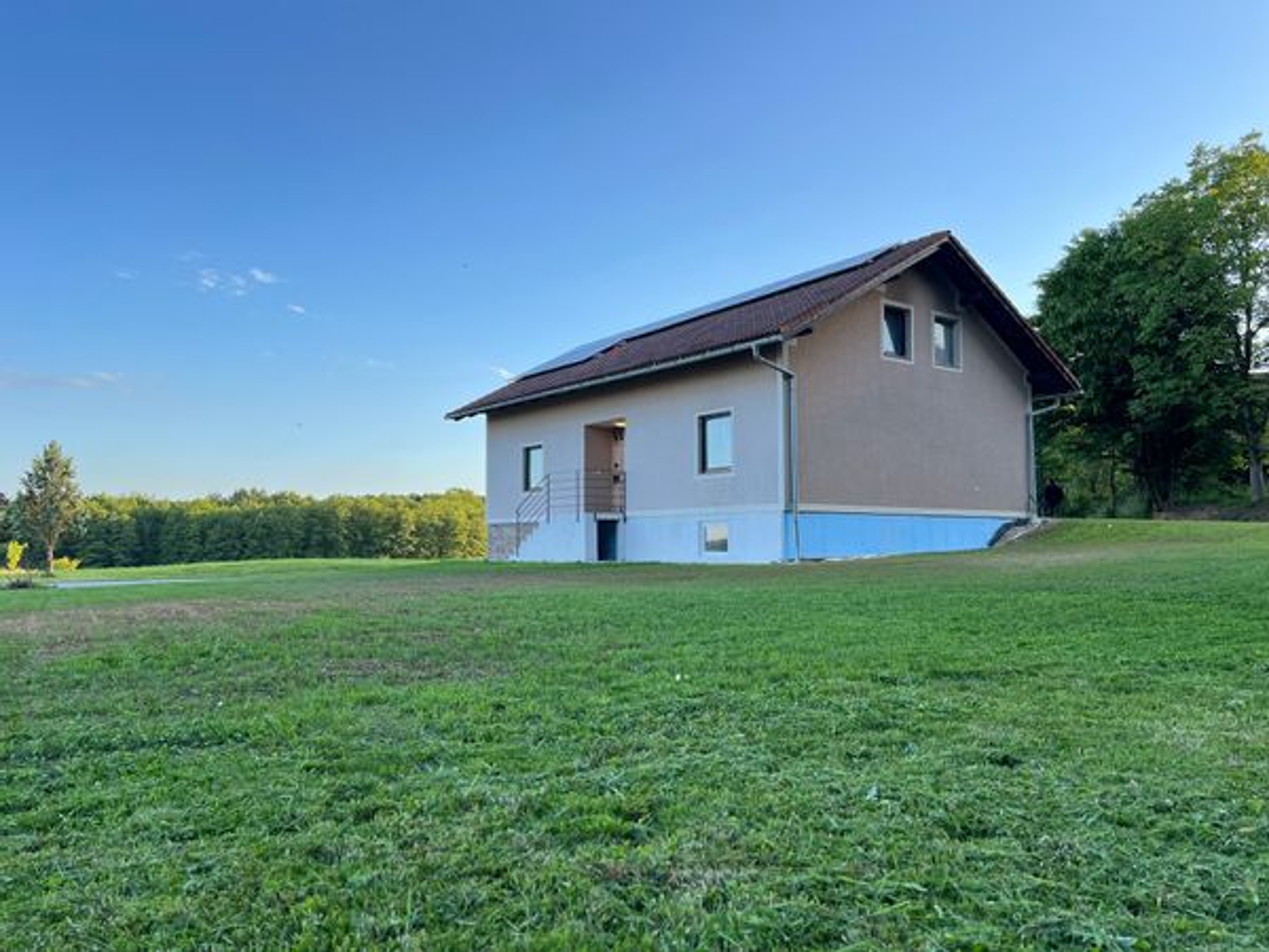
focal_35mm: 26
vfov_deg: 53.1
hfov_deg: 67.3
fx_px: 953
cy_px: 476
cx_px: 634
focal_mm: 5.7
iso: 50
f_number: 1.5
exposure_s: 1/567
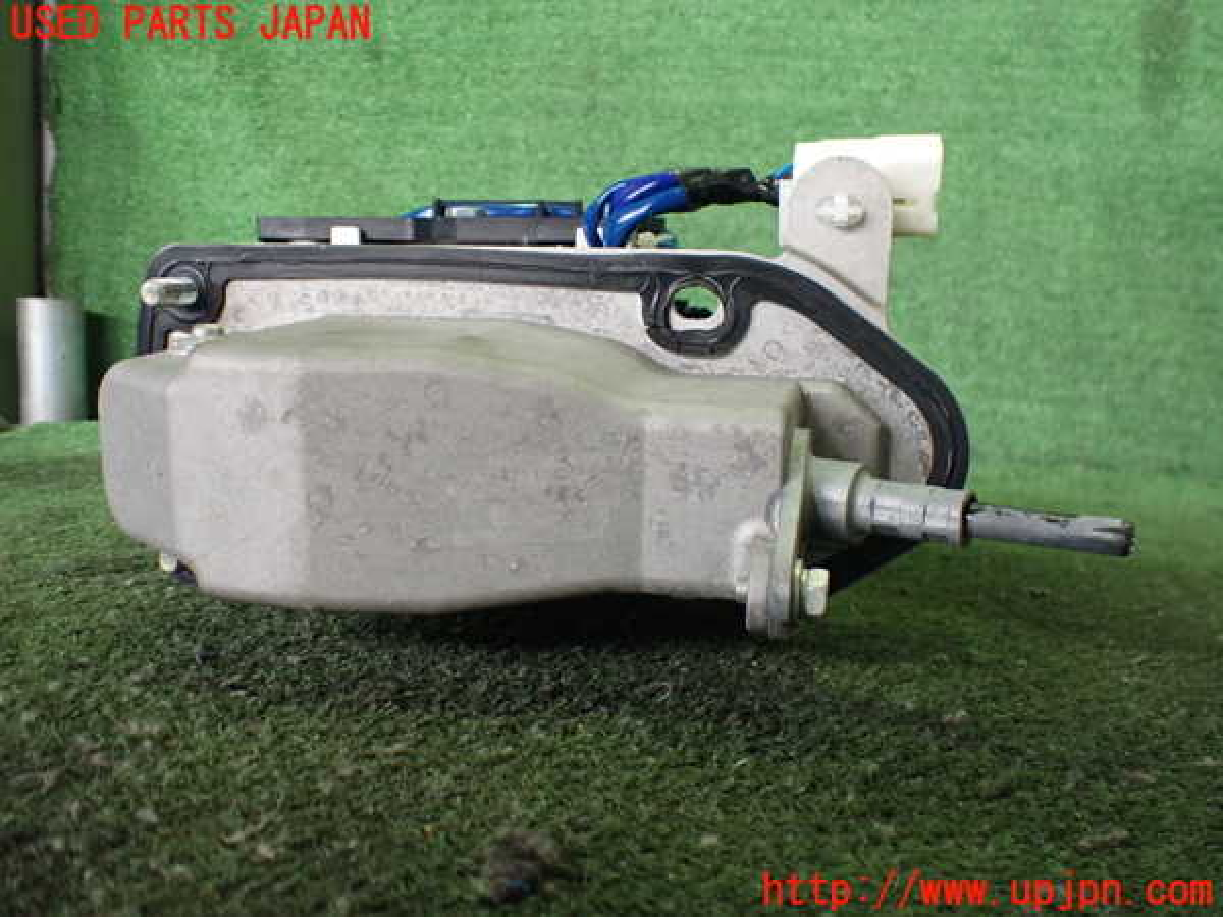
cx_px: 612
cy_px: 458
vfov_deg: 46.8
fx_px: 1060
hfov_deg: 60.0
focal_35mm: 30
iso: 800
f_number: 2.3
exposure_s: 1/125
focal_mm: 5.4
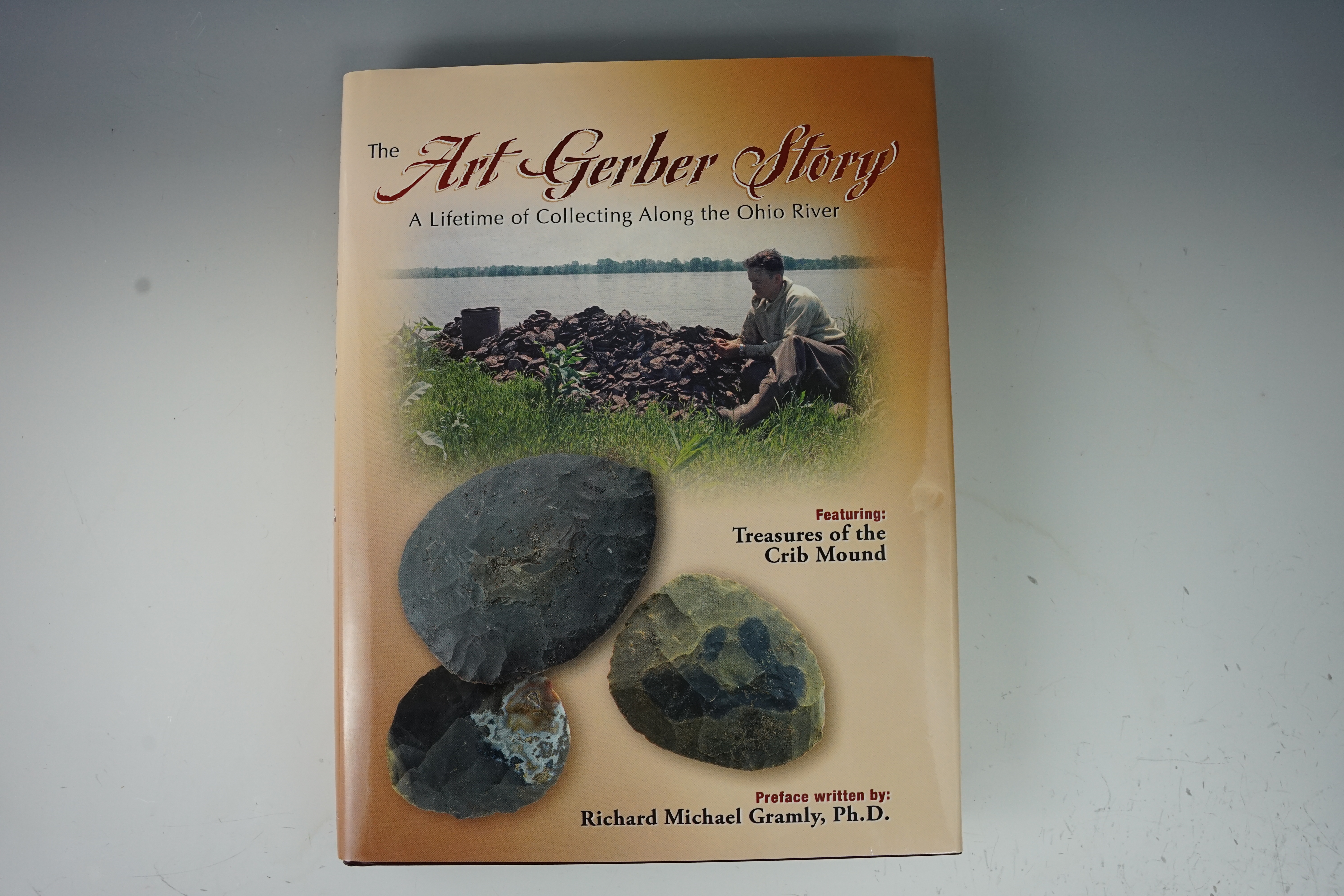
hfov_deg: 68.8
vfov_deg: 49.1
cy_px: 448
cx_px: 672
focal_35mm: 26
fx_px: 982
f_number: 7.1
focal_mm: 26.3
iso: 1000
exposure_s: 1/125
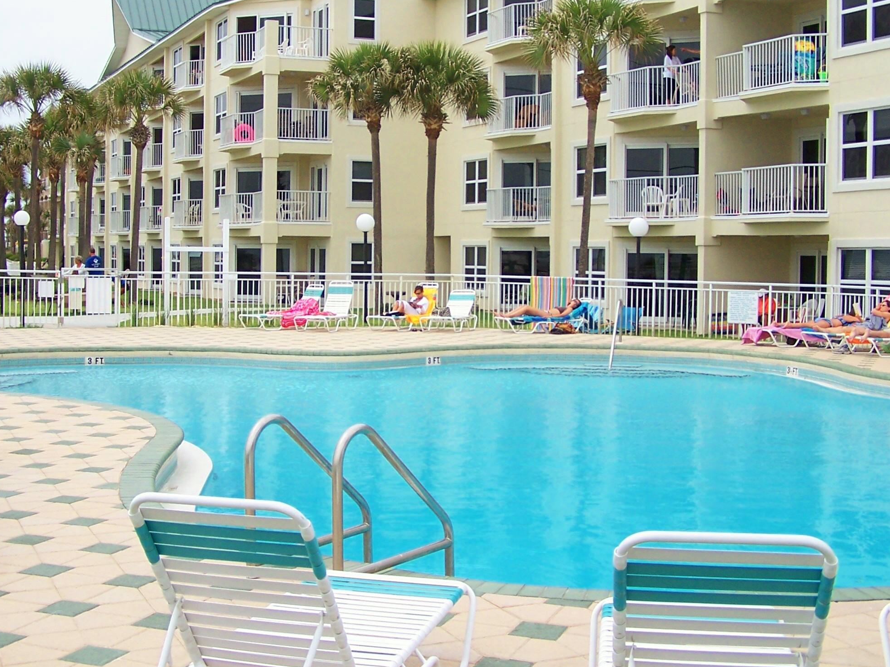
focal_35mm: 50
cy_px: 301
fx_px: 1285
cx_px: 414
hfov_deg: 38.2
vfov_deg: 29.1
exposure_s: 1/1000
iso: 80
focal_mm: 6.3
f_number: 2.8
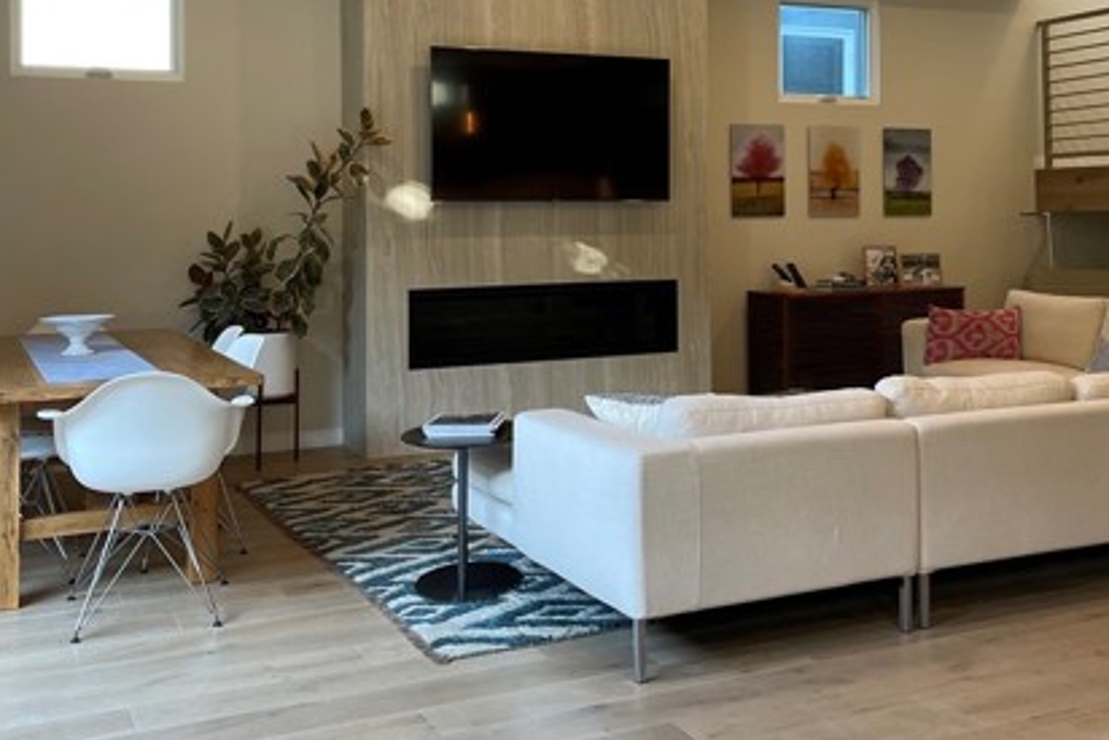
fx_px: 1294
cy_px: 188
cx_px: 616
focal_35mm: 42
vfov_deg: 31.4
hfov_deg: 46.3
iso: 125
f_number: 1.6
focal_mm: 4.2
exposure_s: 1/120
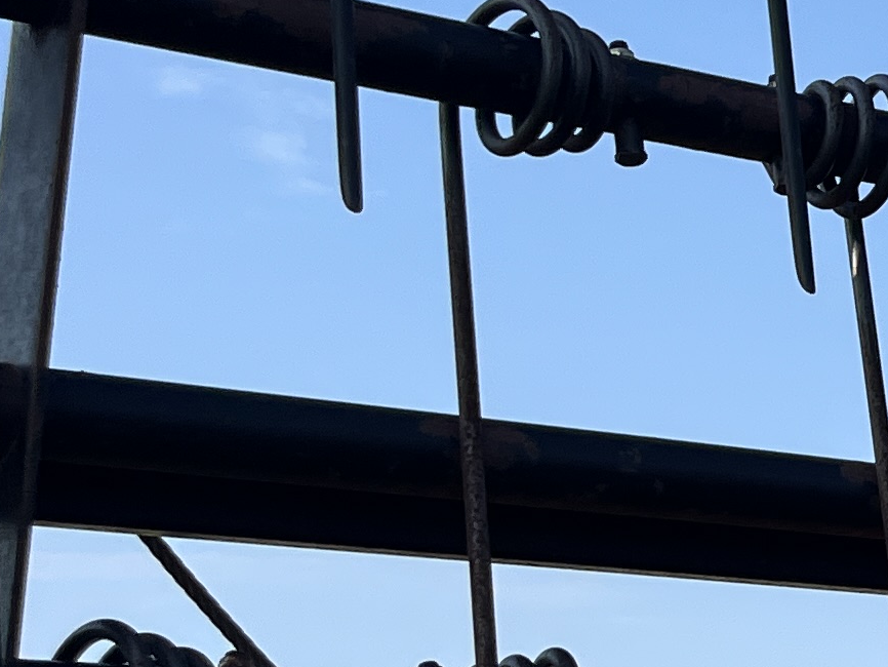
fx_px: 3105
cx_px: 1992
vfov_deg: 12.3
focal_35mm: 121
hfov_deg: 13.1
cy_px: 362
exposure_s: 1/2688
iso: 50
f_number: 1.6
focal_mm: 5.1
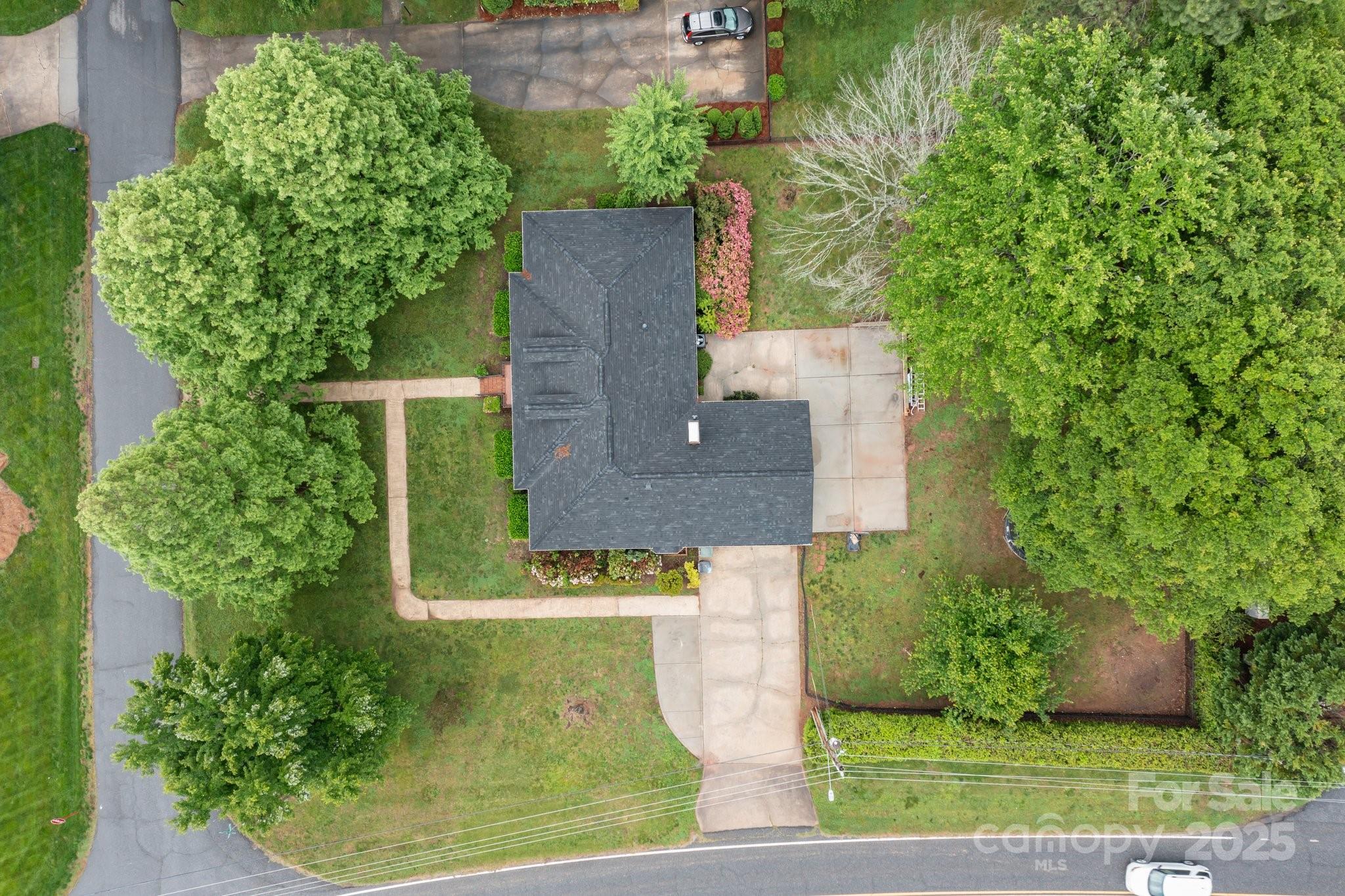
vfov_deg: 46.4
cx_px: 672
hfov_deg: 65.5
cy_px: 448
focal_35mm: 28
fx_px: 1046
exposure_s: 1/120
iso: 100
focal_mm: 10.26
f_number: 4.5
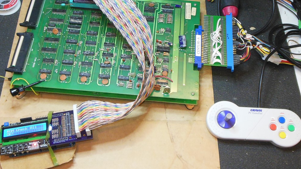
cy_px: 64
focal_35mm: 37
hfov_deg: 54.0
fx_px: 295
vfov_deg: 31.9
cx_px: 152
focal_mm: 6
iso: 400
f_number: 3.5
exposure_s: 1/30
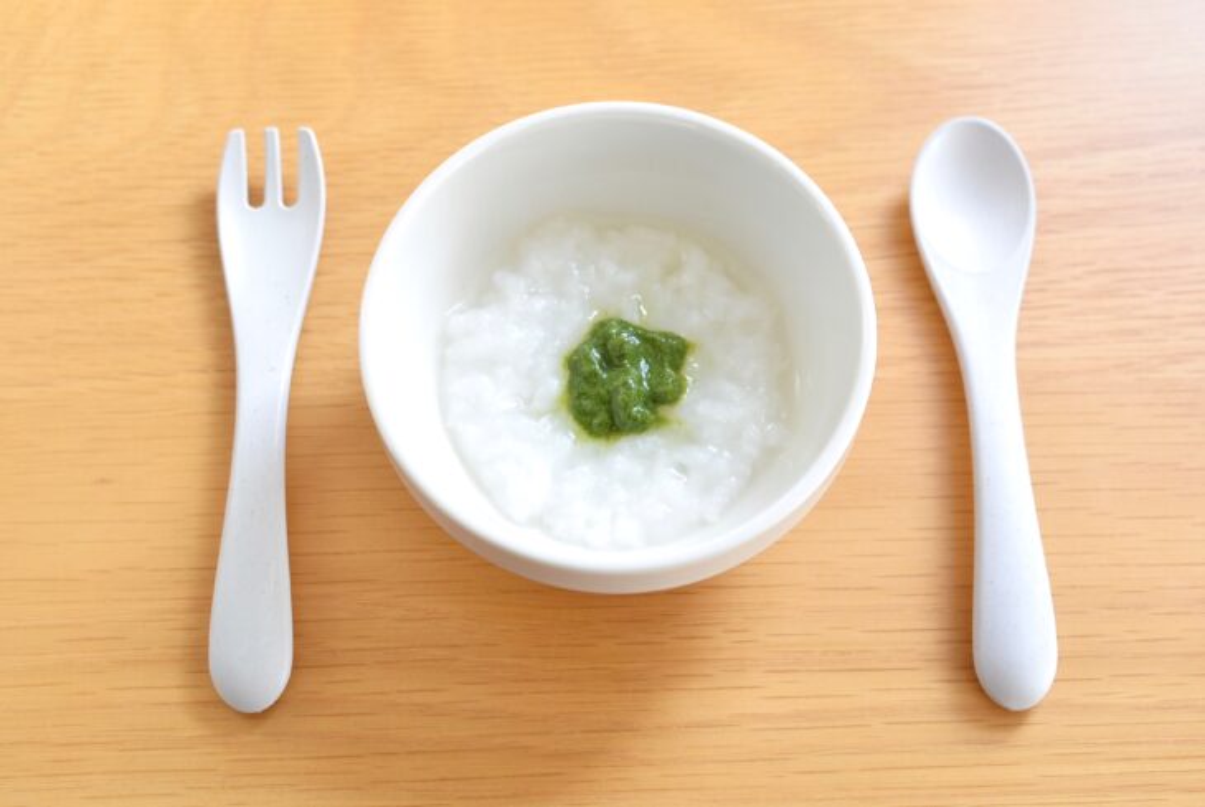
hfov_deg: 40.3
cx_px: 602
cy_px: 404
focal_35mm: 49
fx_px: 1642
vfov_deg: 27.6
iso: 200
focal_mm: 18.5
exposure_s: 1/100
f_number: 3.2
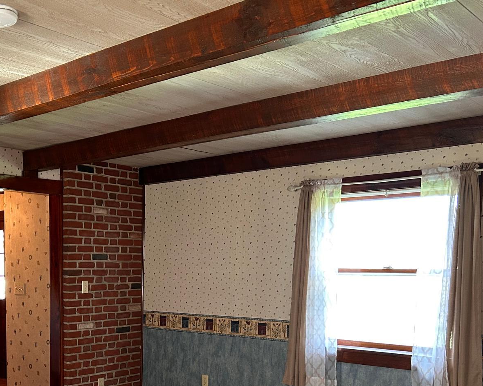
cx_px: 101
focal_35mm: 44
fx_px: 629
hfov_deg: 40.4
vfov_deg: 33.1
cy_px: 313
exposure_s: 1/60
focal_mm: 5.7
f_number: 1.5
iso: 320
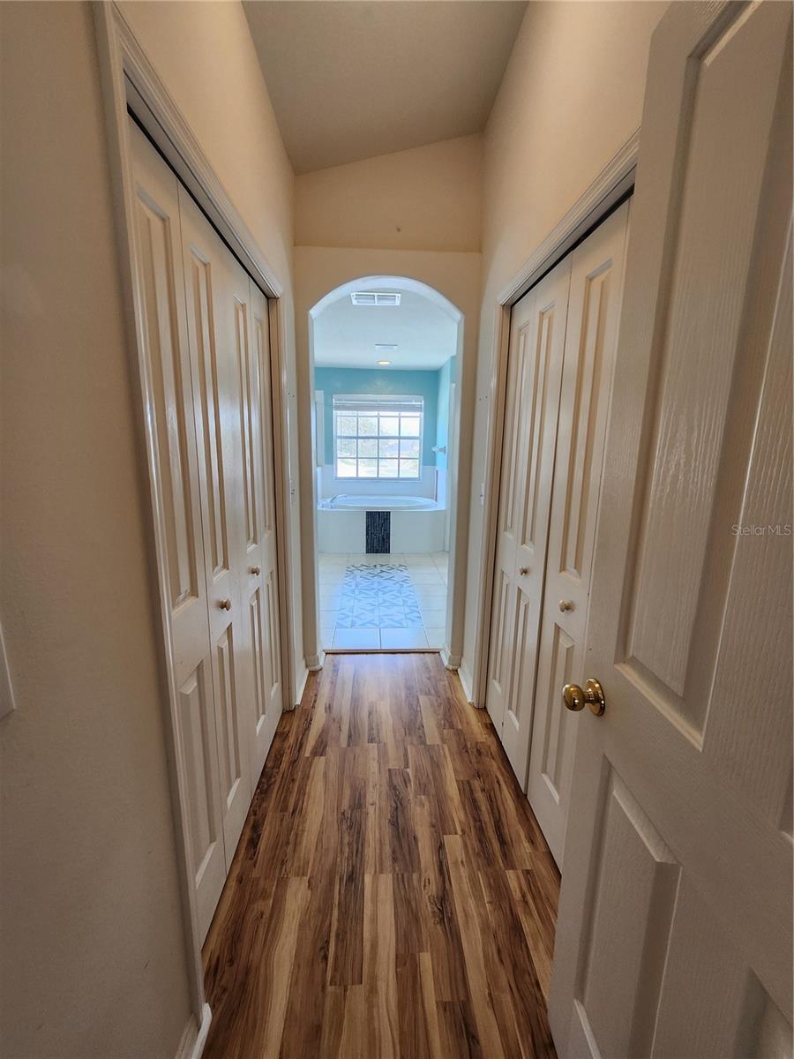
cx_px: 397
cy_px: 530
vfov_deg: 106.2
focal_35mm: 13
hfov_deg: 89.9
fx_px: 398
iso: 64
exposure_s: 1/60
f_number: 2.2
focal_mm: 1.74
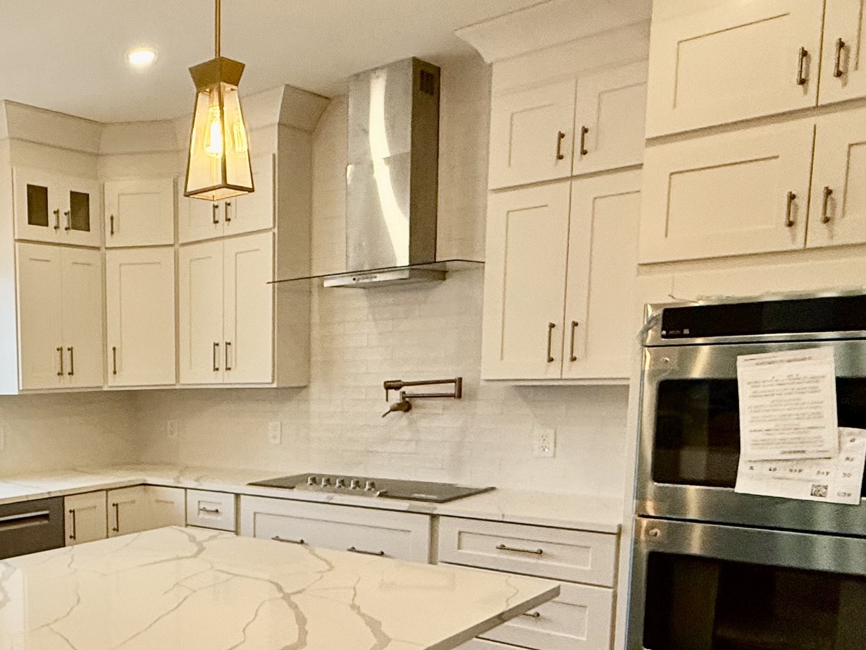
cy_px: 482
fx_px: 876
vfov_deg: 39.7
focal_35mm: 35
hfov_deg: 45.8
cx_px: 34
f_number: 2.2
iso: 250
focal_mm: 2.22
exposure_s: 1/120
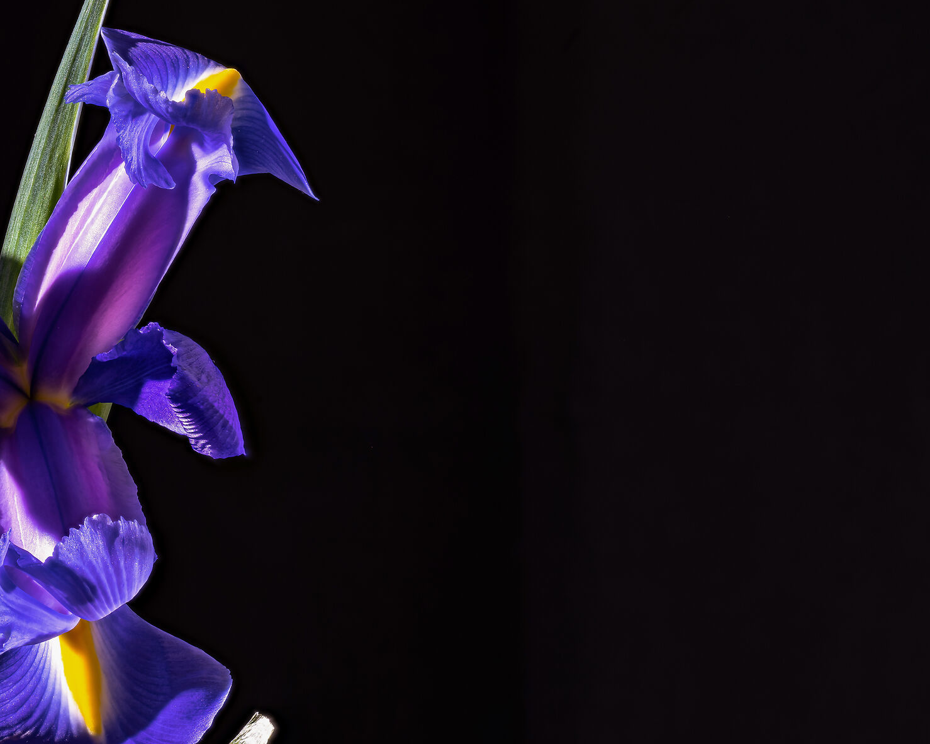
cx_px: 181
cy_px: 351
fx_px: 4403
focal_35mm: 160
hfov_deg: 12.0
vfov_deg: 9.7
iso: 100
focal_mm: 105
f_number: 14
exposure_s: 1.3
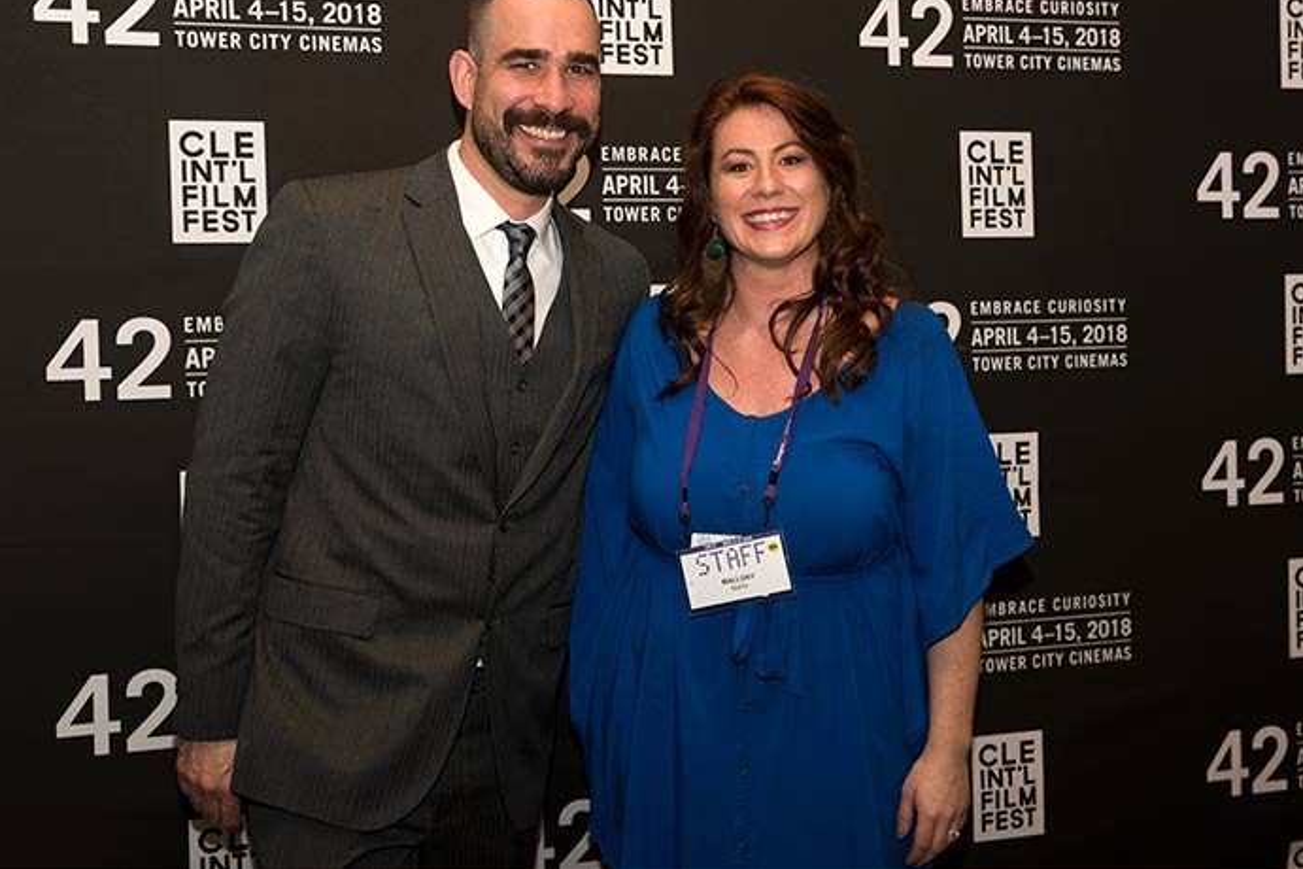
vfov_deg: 27.0
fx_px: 1810
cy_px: 400
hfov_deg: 39.6
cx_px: 614
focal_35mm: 50
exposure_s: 1/200
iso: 200
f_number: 6.3
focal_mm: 46
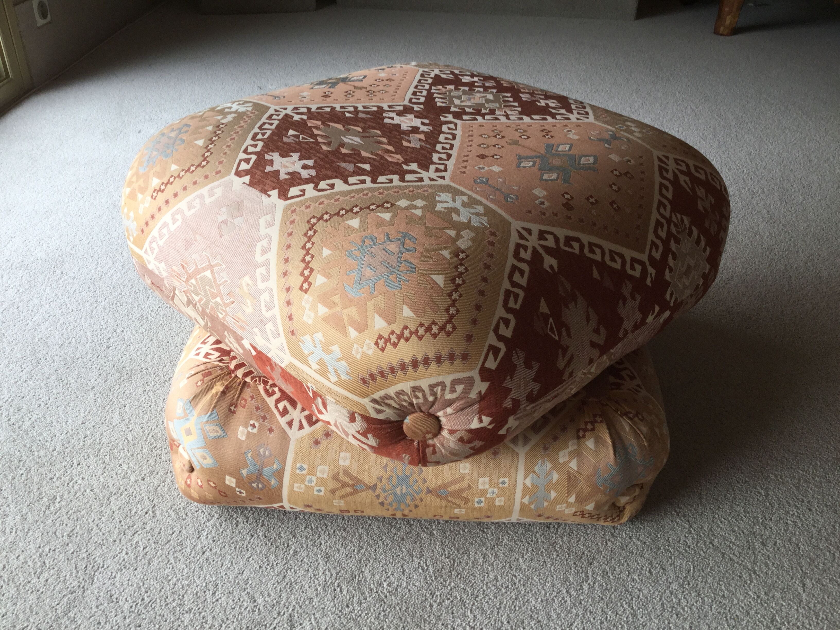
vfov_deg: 45.4
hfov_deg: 58.4
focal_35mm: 31
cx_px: 420
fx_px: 752
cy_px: 315
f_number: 2.4
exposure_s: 1/100
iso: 32
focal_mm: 3.3
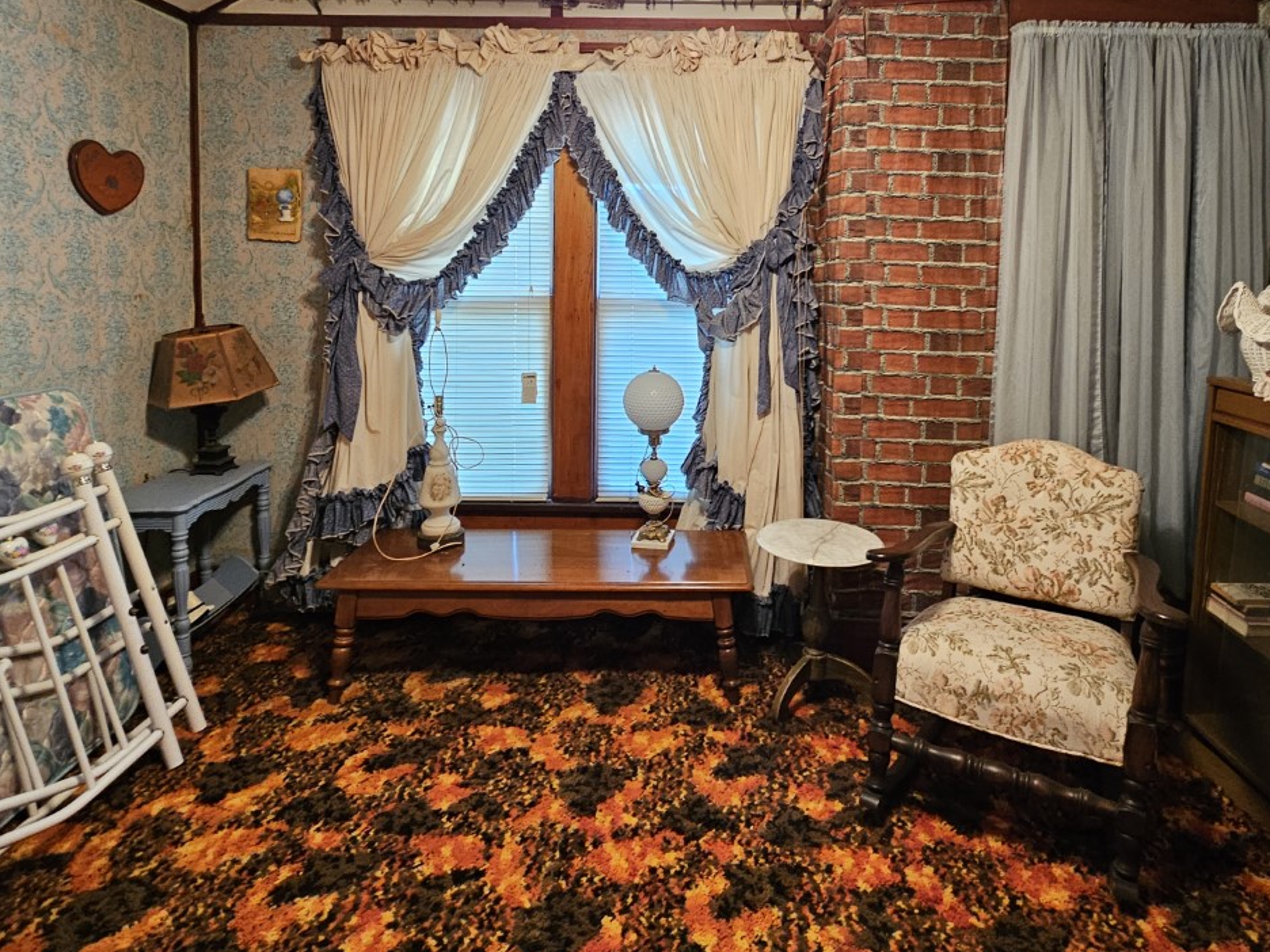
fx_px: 734
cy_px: 315
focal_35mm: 20
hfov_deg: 81.4
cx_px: 715
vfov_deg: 64.2
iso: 320
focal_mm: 2.2
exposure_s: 1/30
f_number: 2.2
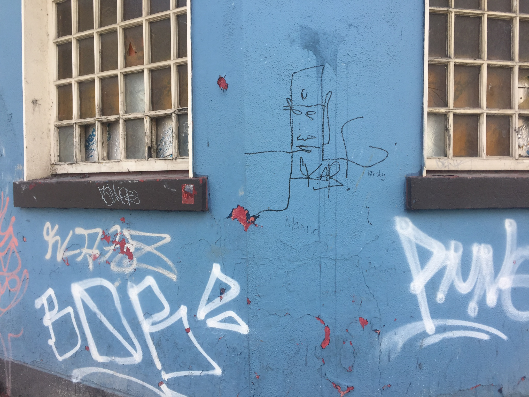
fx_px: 443
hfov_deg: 61.7
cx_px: 264
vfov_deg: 48.2
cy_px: 198
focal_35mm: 29
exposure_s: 1/476
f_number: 2.2
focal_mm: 4.15
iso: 32
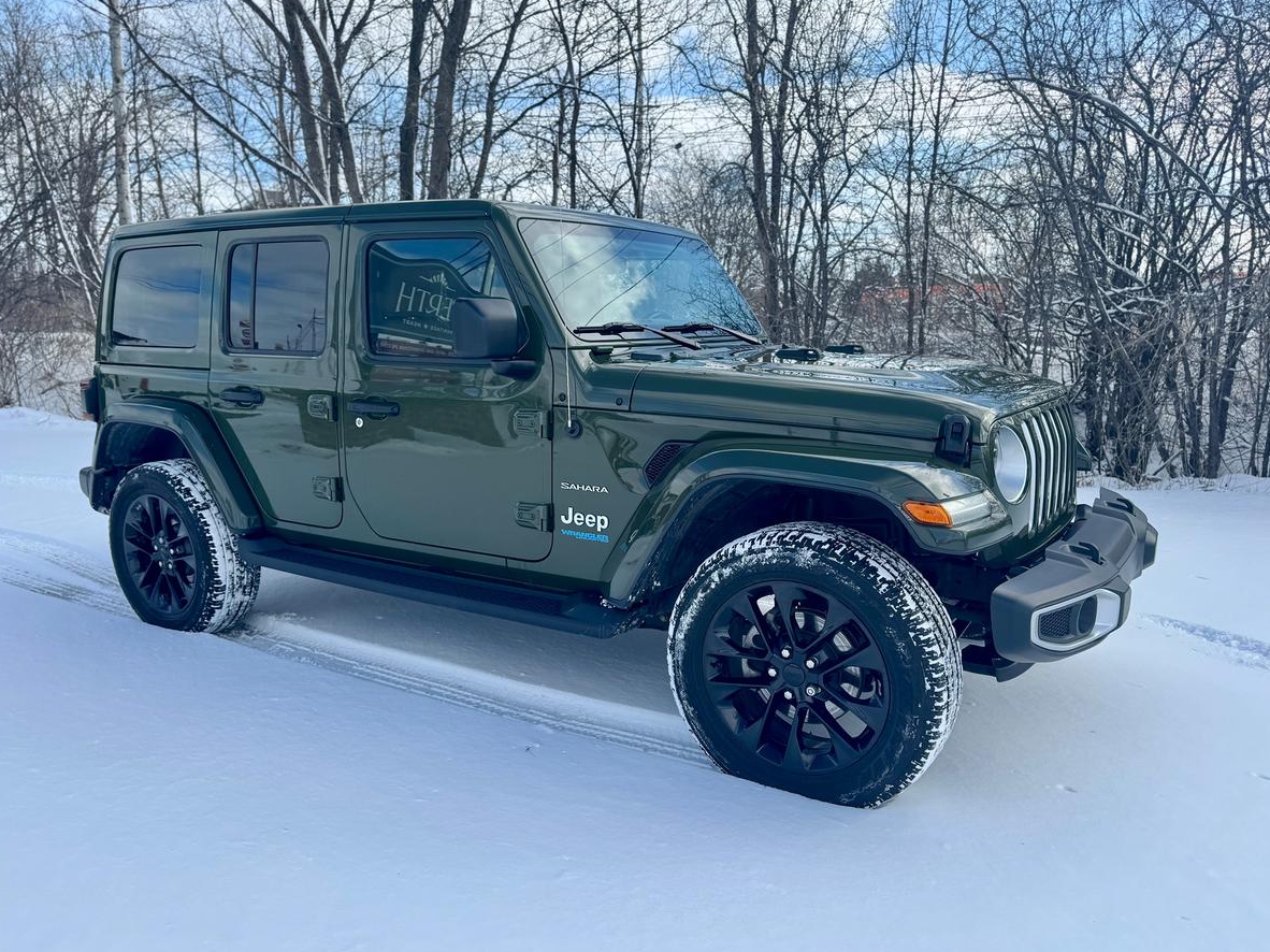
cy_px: 509
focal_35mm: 26
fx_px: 954
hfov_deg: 67.3
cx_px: 611
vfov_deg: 53.0
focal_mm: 6.76
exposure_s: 1/1678
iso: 80
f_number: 1.78
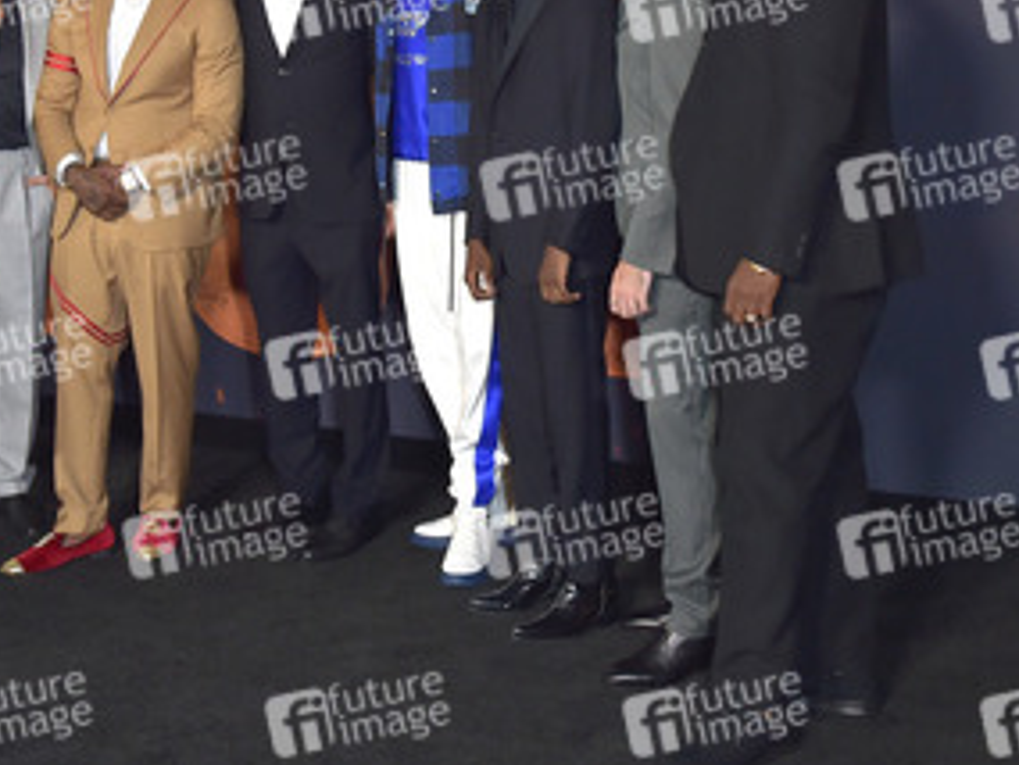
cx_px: 261
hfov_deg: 39.4
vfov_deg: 30.7
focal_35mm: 47
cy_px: 268
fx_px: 1384
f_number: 6.3
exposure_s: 1/250
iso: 1000
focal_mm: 31
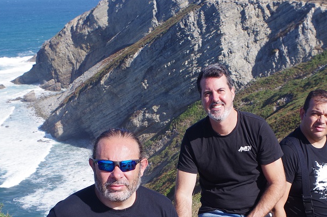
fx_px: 545
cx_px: 186
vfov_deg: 22.4
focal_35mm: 60
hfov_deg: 33.4
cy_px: 158
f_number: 7.1
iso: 200
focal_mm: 18
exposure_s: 1/320
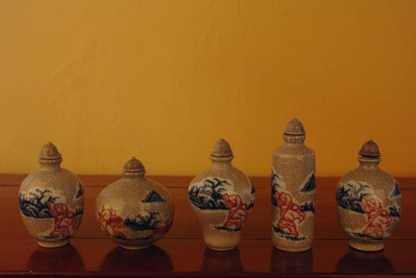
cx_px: 208
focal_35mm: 49
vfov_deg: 27.6
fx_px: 567
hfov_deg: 40.3
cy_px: 139
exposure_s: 1/90
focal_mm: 32.5
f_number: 6.7
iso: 1600
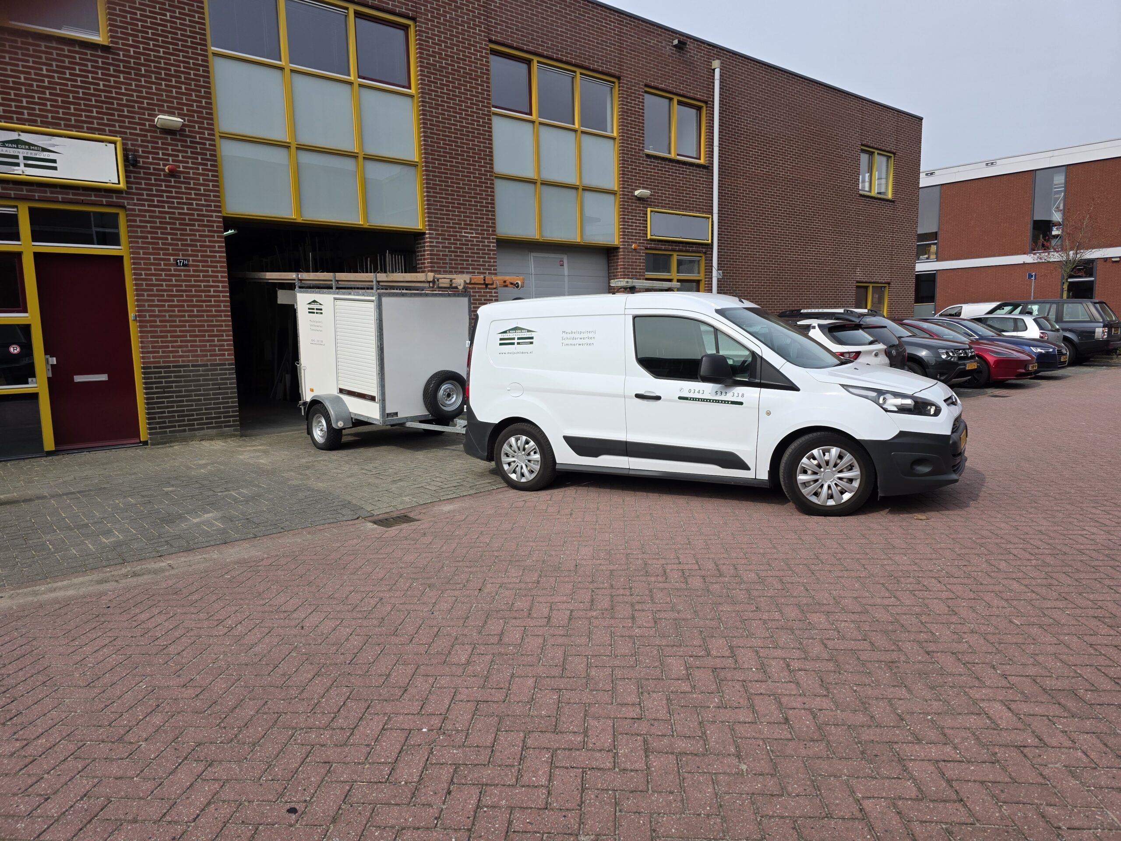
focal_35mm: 23
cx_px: 560
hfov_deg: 73.9
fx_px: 745
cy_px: 420
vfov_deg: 58.9
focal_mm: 6.3
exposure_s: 1/5017
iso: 80
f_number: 1.7
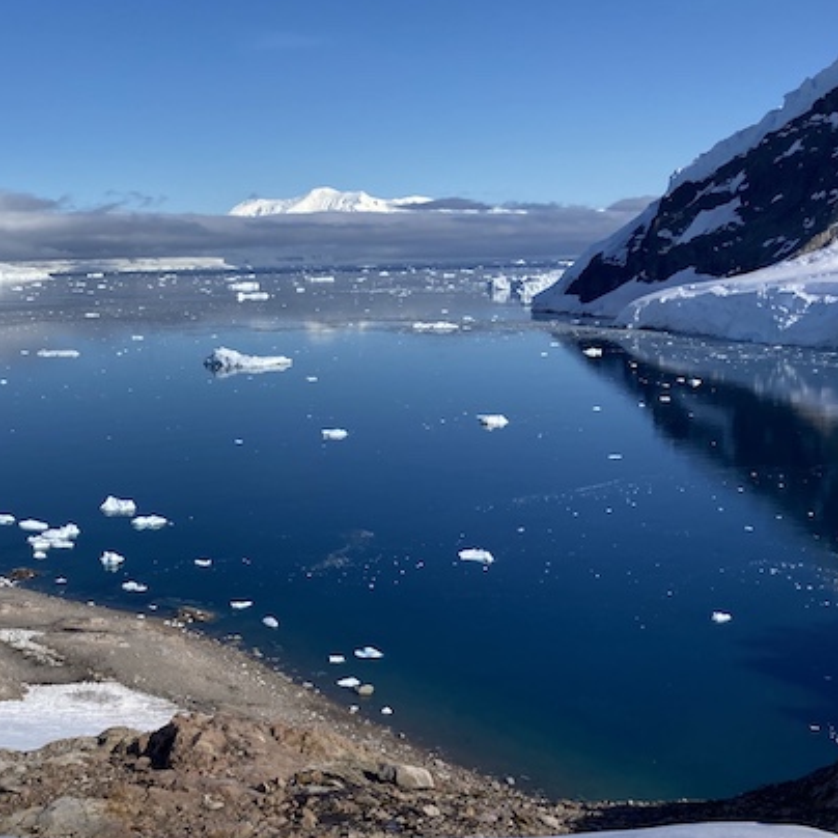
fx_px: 1342
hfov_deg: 33.0
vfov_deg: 34.7
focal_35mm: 49
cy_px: 423
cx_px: 93
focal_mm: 3.99
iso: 20
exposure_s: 1/5348
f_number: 1.8
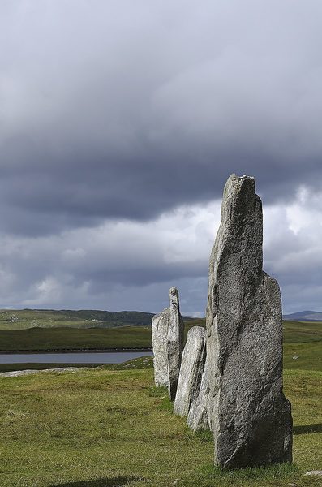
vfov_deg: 24.7
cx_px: 161
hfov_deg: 16.5
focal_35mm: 82
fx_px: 1113
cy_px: 244
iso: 100
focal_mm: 55
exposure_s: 1/320
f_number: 9
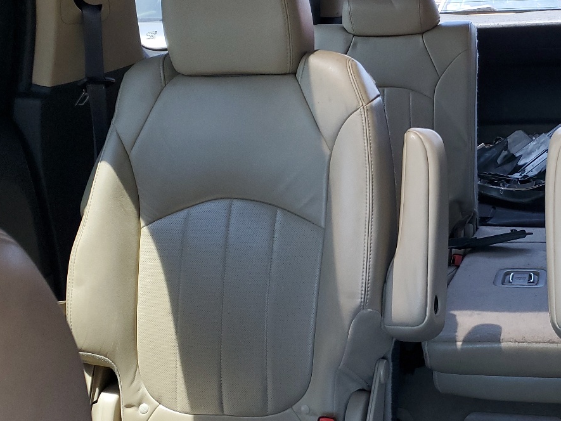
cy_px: 207
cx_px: 495
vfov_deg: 30.9
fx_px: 762
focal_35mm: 47
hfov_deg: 38.0
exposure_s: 1/120
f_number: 1.5
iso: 90
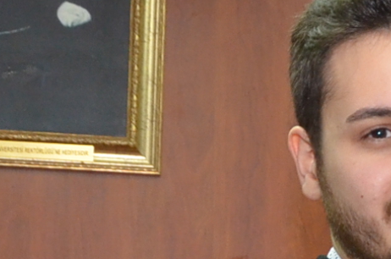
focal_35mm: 192
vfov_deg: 7.0
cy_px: 349
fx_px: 2081
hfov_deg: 10.2
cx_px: 691
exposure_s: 1/40
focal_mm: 24
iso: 1600
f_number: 5.6
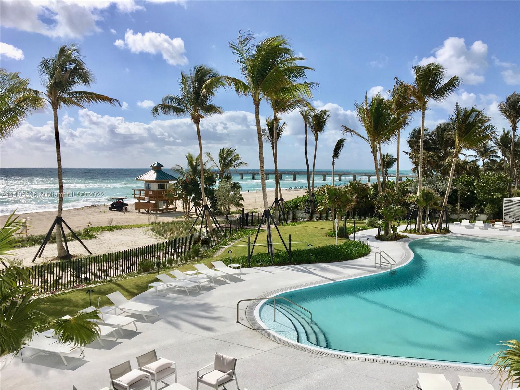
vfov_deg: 48.2
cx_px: 260
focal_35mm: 29
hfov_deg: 61.7
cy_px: 195
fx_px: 436
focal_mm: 4.15
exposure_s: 1/4049
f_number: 2.2
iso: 25
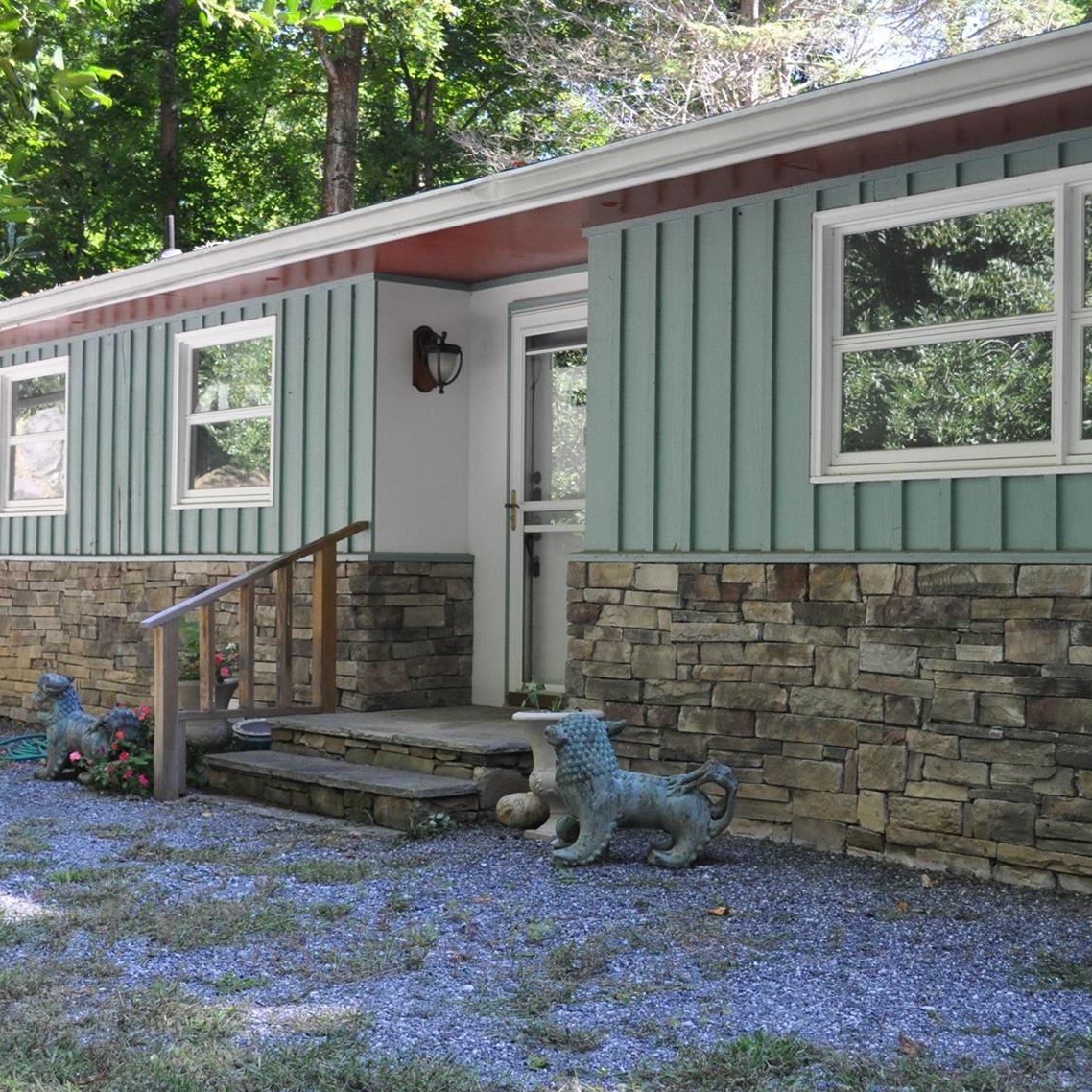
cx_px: 610
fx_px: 1963
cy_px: 560
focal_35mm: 55
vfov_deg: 31.1
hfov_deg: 31.1
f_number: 4.5
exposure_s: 1/80
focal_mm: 24
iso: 800
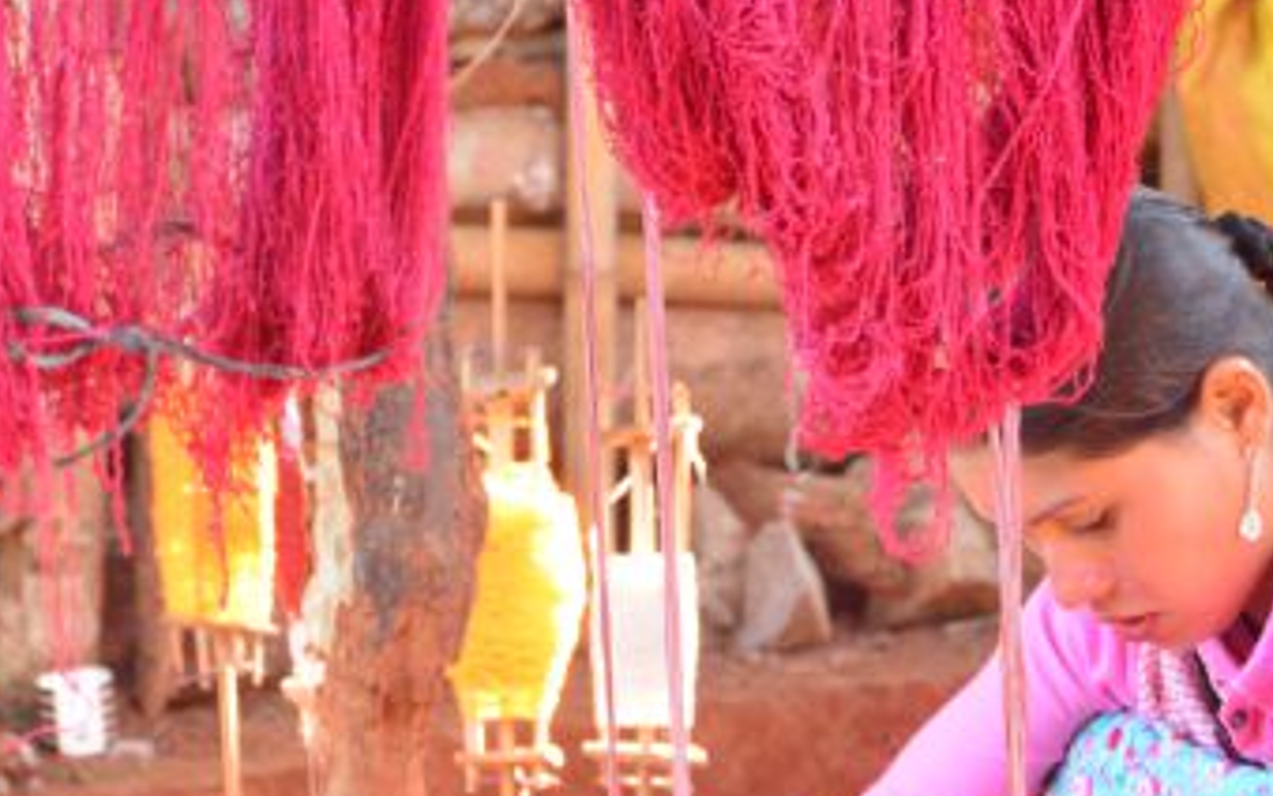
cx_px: 360
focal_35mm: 187
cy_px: 528
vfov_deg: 7.0
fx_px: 6489
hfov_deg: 11.2
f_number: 5
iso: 400
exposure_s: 1/50
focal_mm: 52
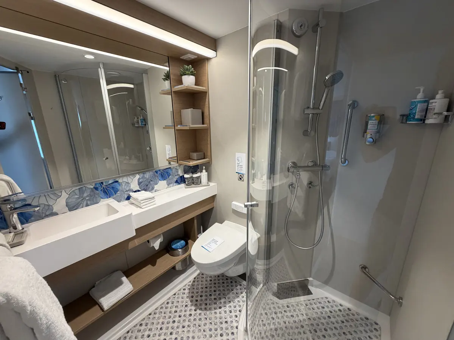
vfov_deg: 85.7
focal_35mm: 14
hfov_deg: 102.1
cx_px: 227
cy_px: 170
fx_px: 184
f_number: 2.2
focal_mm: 2.22
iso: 320
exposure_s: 1/121
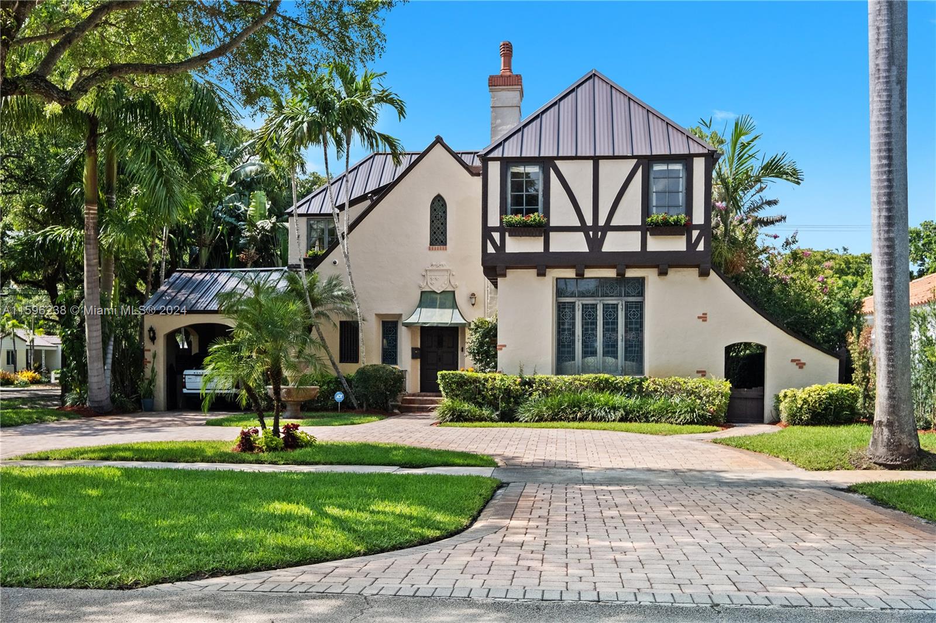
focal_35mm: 36
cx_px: 468
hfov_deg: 53.1
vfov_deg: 36.9
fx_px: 936
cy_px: 312
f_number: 8
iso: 640
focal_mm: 24
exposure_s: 1/640
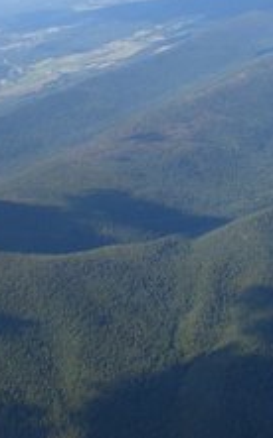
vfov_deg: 28.0
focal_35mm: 73
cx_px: 210
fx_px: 870
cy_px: 147
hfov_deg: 17.7
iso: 50
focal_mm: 6.3
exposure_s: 1/320
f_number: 4.4
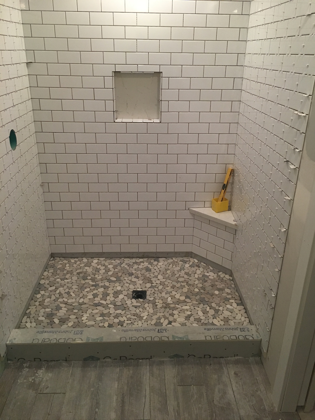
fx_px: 352
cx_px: 158
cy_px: 210
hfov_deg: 48.2
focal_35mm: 29
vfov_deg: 61.7
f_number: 2.2
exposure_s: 1/30
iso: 160
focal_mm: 4.15
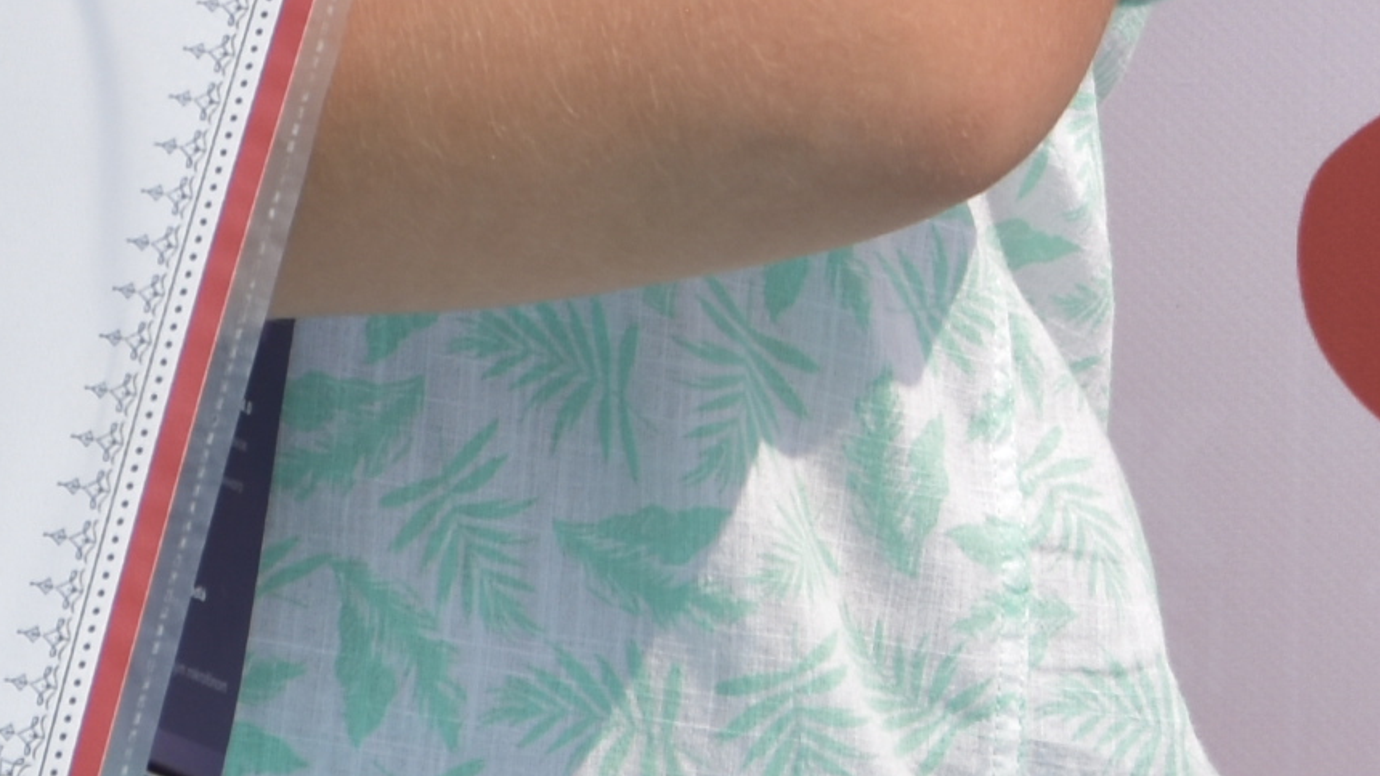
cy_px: -1140
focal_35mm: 1027
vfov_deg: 1.2
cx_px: 1908
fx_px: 37575
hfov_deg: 2.1
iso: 110
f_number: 8
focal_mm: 125
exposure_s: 1/500
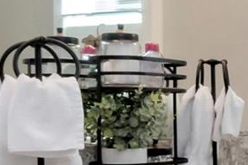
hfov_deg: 19.0
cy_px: 130
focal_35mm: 94
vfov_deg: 14.5
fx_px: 646
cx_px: 378
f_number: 20
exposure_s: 1/8
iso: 1250
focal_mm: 11
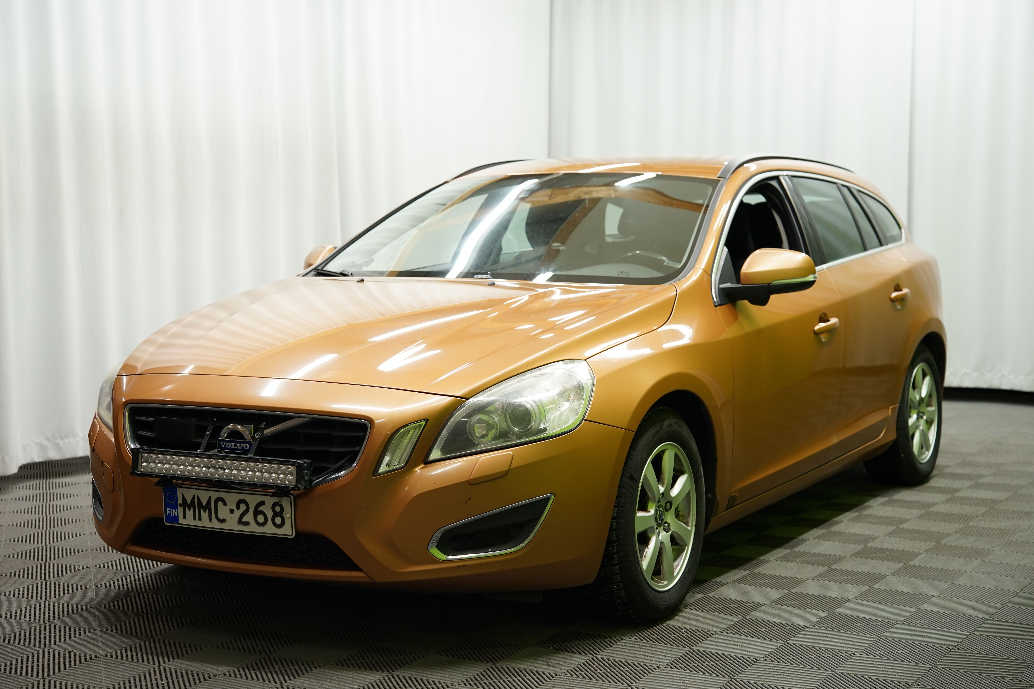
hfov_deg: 34.5
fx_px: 1666
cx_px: 517
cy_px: 344
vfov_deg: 23.4
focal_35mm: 58
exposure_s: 1/30
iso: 500
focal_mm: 58
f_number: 4
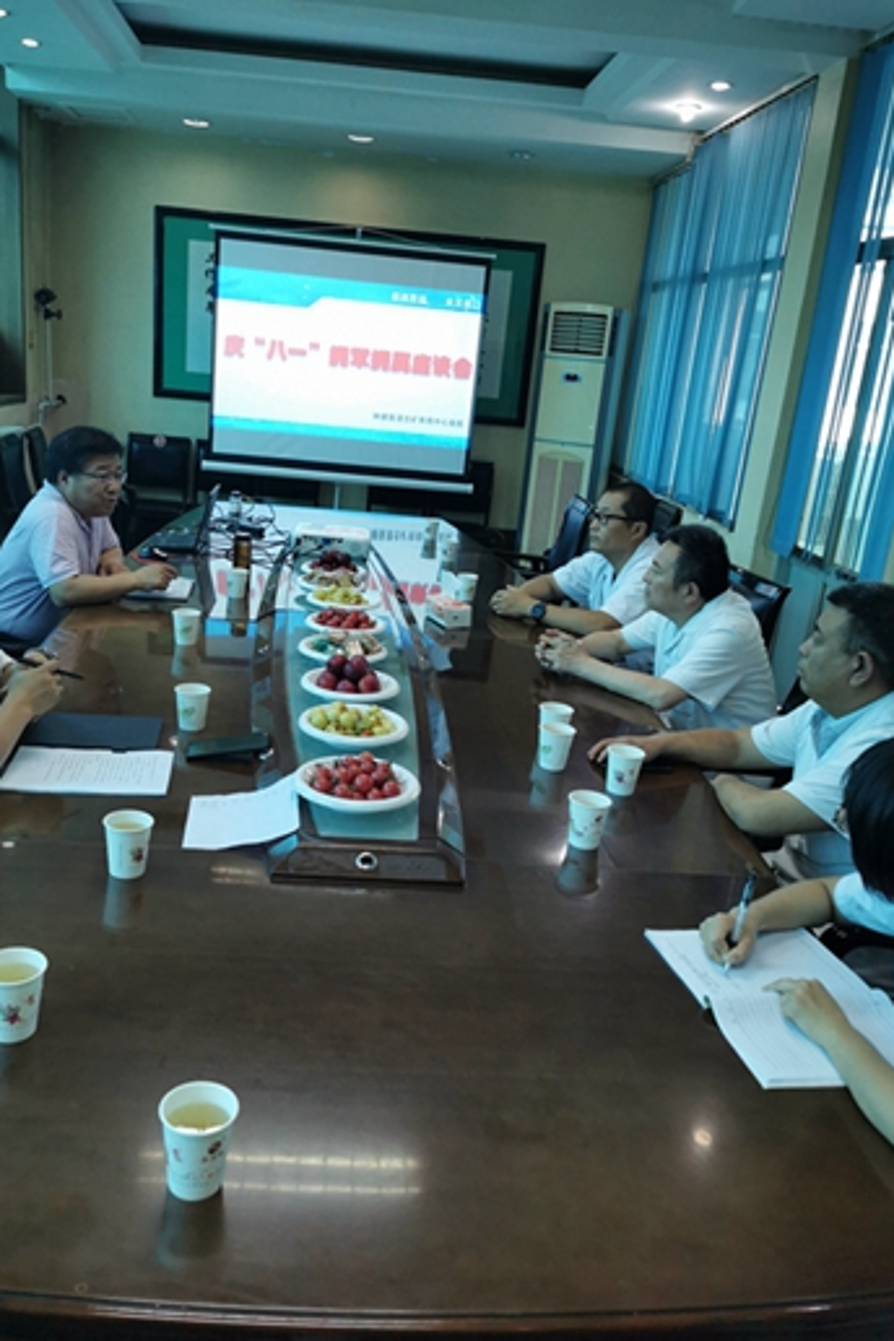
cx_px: 387
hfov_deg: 44.9
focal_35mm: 29
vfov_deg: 63.6
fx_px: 1080
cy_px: 690
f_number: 1.6
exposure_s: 1/100
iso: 160
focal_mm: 5.56
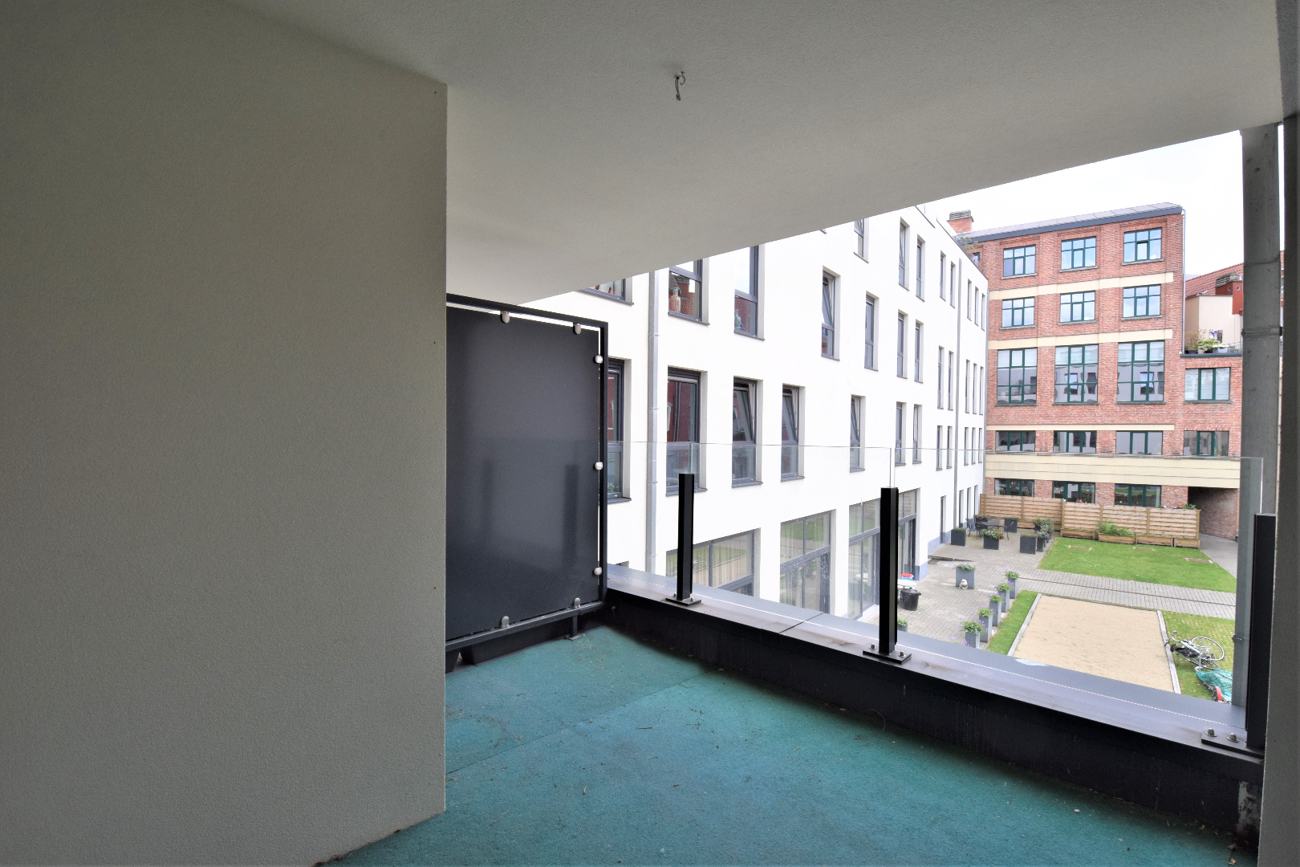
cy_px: 434
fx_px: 542
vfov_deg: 77.3
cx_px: 650
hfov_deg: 100.4
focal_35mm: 15
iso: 400
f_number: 7.1
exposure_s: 1/200
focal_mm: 10
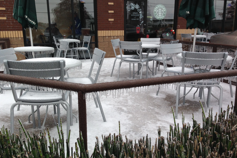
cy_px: 81
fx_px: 230
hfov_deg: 54.4
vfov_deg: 37.9
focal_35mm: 35
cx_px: 119
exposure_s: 1/337
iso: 50
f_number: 2.4
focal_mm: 4.12
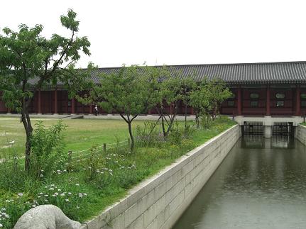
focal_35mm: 38
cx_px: 153
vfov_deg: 37.7
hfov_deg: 49.0
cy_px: 114
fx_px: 336
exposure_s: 1/250
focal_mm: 7.9
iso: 80
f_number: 4
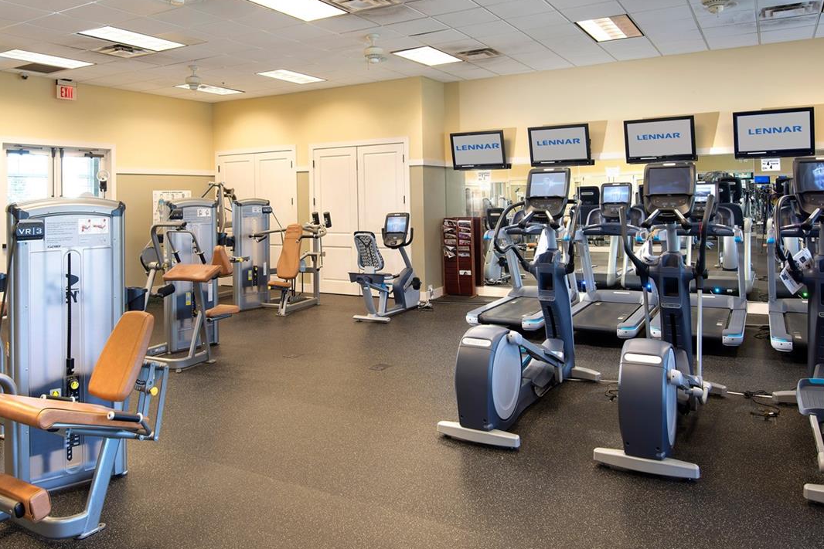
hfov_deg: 67.3
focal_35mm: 27
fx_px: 618
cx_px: 382
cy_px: 235
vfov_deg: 47.8
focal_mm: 18
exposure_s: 2
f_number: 9
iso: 100
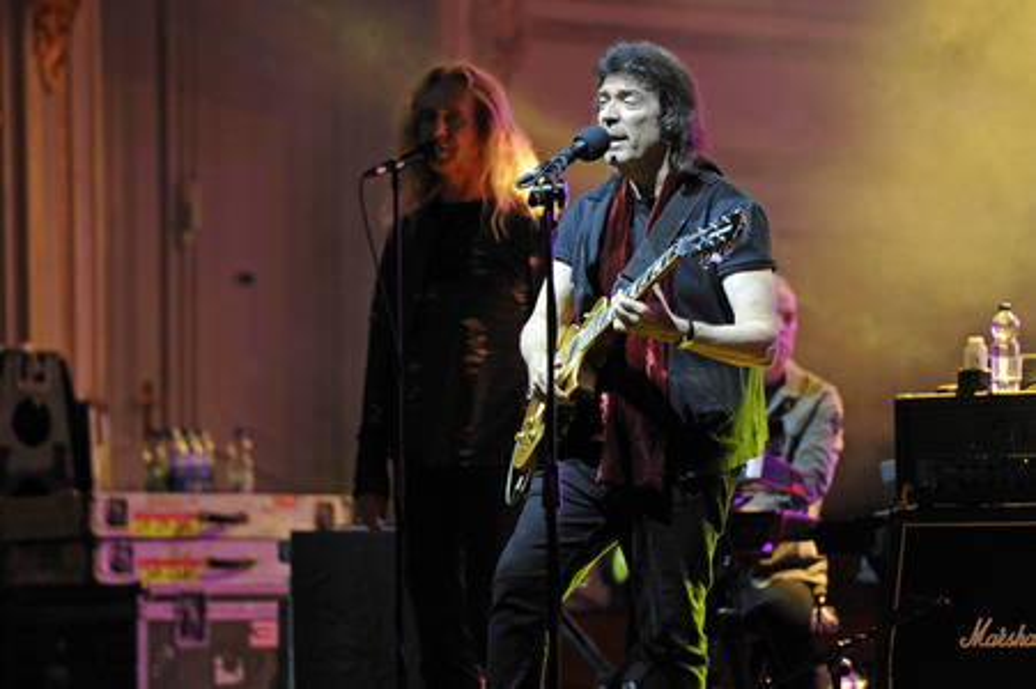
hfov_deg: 10.3
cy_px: 344
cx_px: 518
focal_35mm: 200
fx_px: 5751
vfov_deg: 6.9
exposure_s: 1/200
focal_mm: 200
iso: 1600
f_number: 2.8
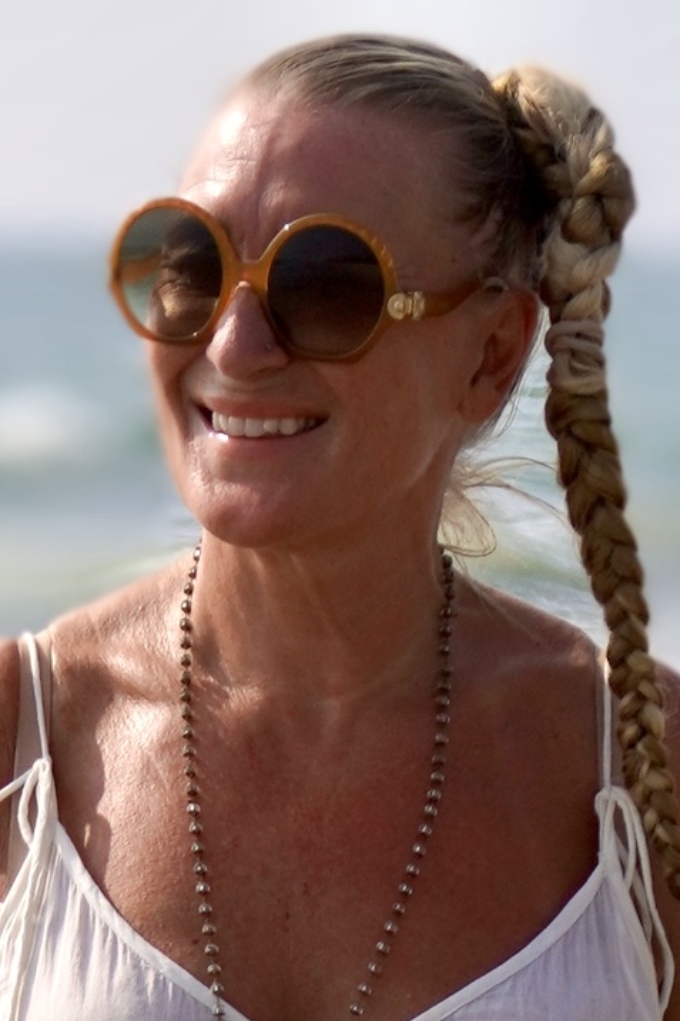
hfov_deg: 9.5
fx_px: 4104
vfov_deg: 12.9
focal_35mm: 145
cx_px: 381
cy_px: 1817
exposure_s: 1/1250
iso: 100
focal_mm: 27
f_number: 4.5
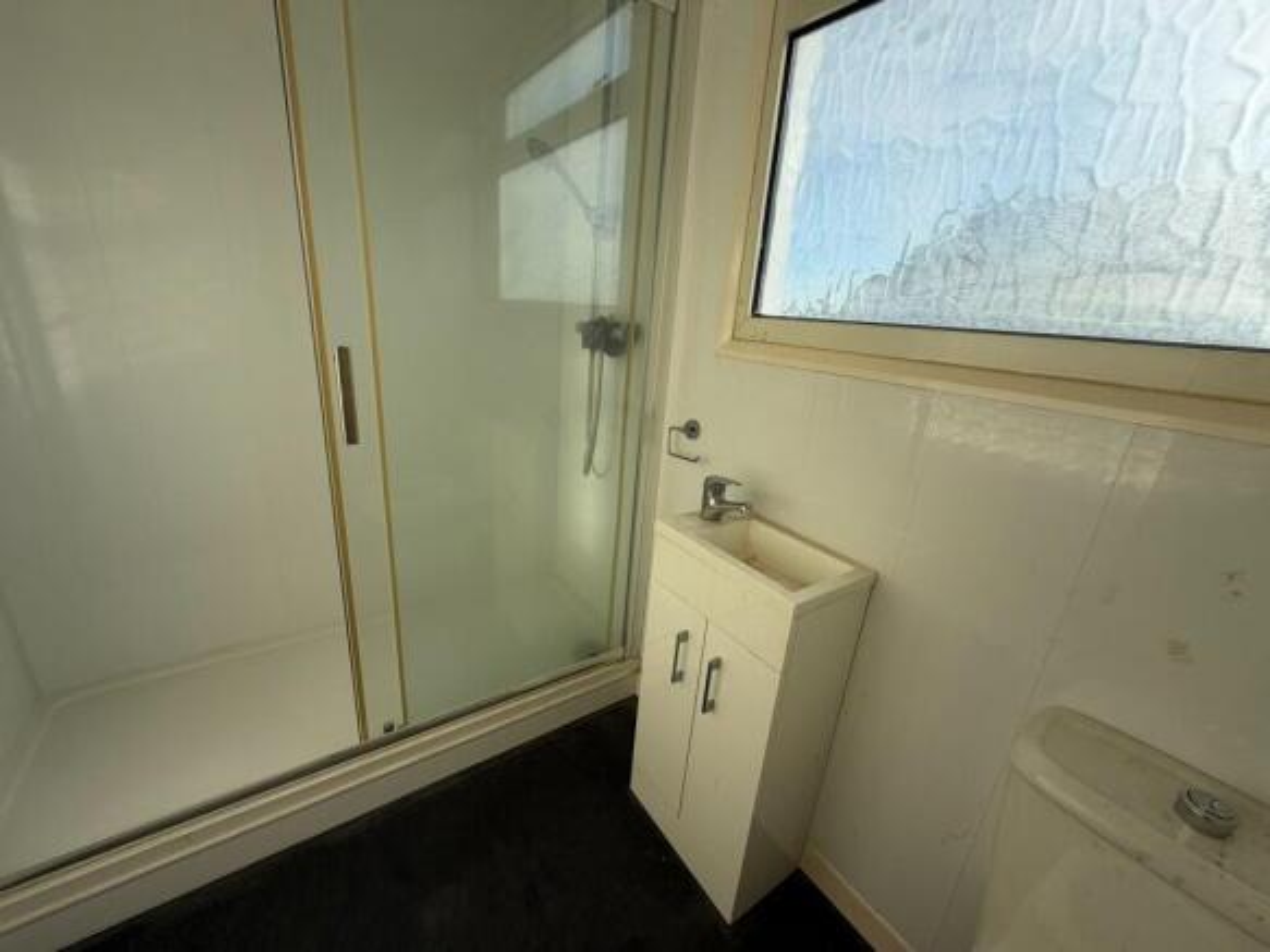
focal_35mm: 14
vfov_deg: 85.7
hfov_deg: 102.1
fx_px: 514
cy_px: 476
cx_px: 635
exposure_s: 1/619
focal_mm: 2.22
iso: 40
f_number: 2.2
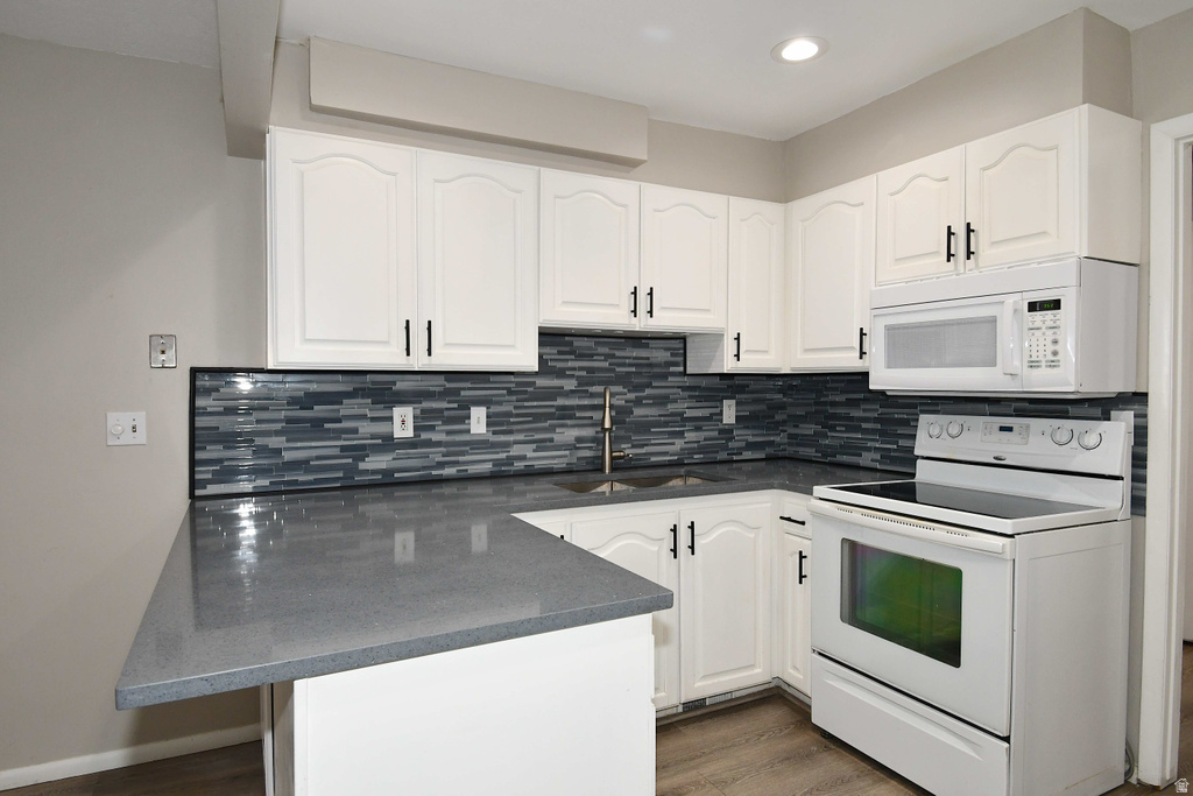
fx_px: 630
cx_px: 596
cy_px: 398
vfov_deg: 64.6
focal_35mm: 19
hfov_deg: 86.9
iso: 1000
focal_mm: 13
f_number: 7.1
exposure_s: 1/60
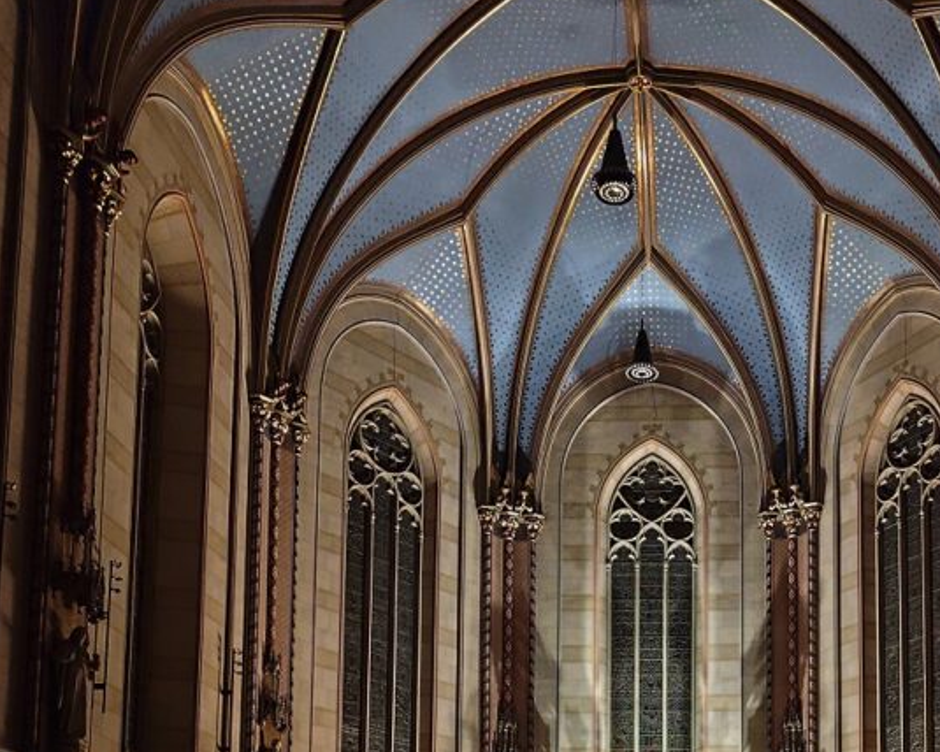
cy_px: 852
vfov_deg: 30.7
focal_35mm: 43
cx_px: 659
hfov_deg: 42.1
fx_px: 1196
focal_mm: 6.19
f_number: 1.65
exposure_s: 1/6.25
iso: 5000
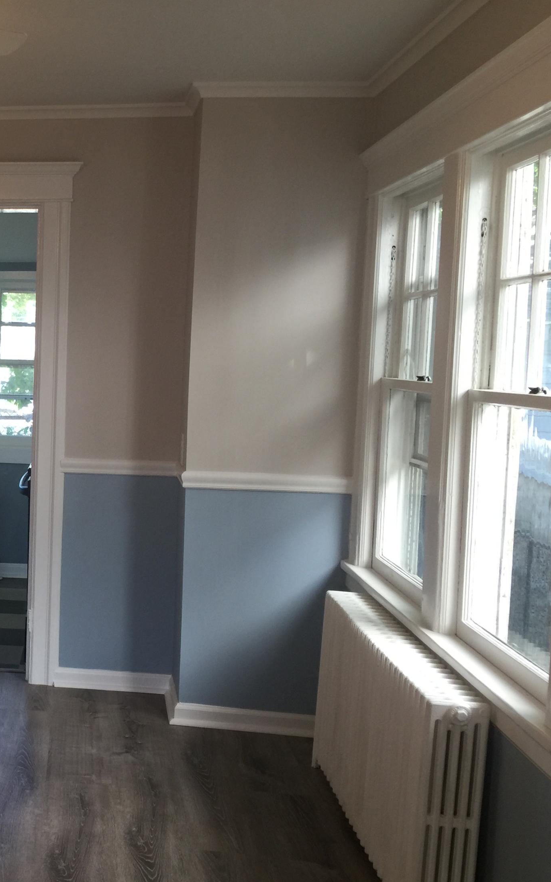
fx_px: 1009
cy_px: 444
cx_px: -29
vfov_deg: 47.2
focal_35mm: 42
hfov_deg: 28.2
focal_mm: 4.15
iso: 32
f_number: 2.2
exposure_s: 1/30
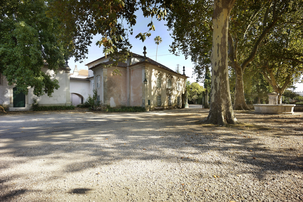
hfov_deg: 90.0
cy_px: 101
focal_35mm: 18
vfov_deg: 67.4
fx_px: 151
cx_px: 152
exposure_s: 1/25
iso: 200
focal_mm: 12
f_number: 6.3
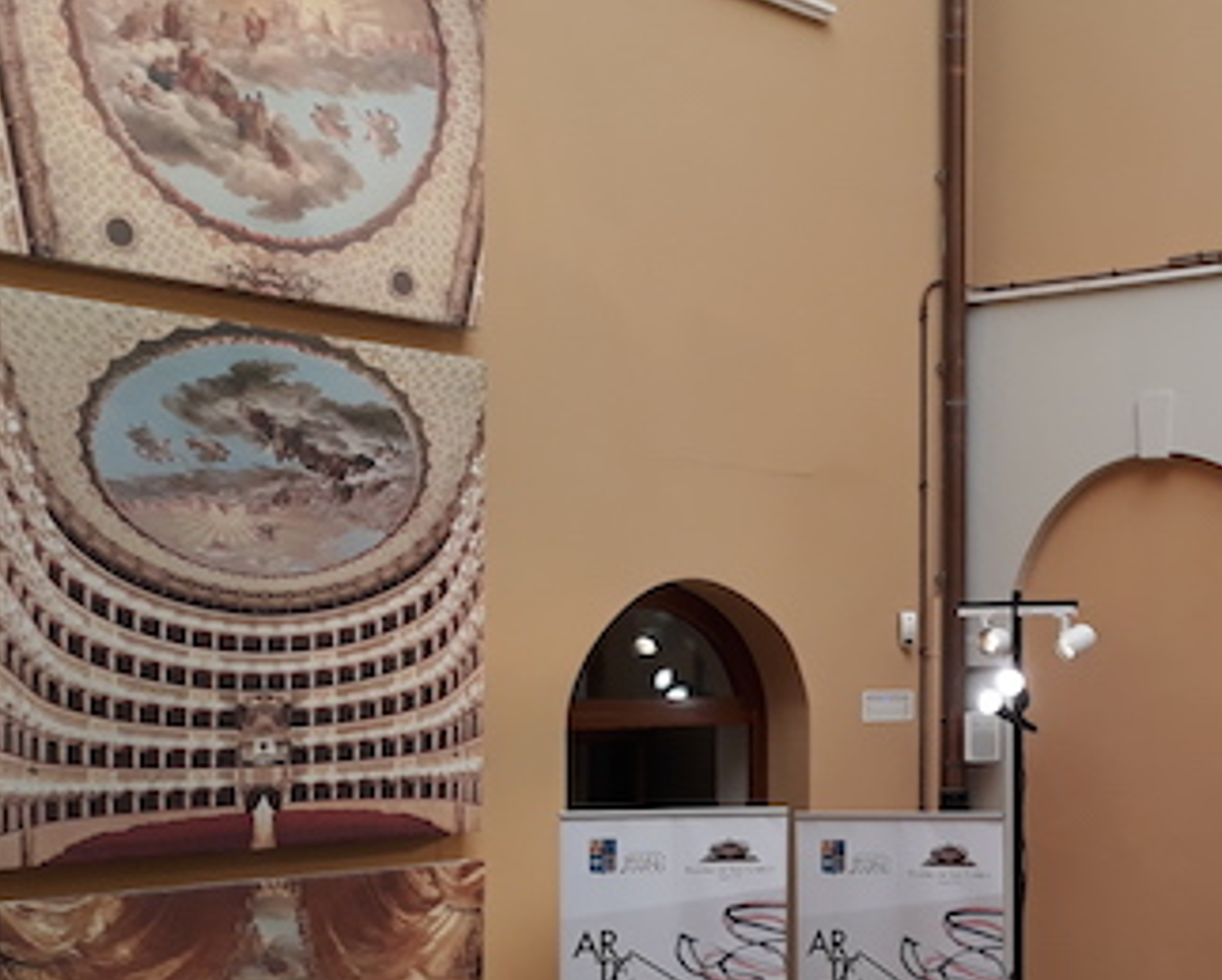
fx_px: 1919
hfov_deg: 32.6
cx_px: 1211
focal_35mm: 53
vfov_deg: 28.4
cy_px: 670
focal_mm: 3.71
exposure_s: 1/50
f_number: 1.7
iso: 50
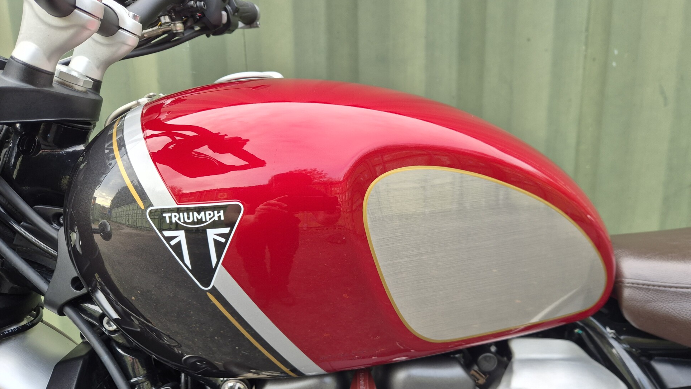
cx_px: 355
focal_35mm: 26
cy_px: 243
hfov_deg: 71.9
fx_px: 476
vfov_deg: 44.0
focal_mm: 5.4
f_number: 1.8
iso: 80
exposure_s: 1/180
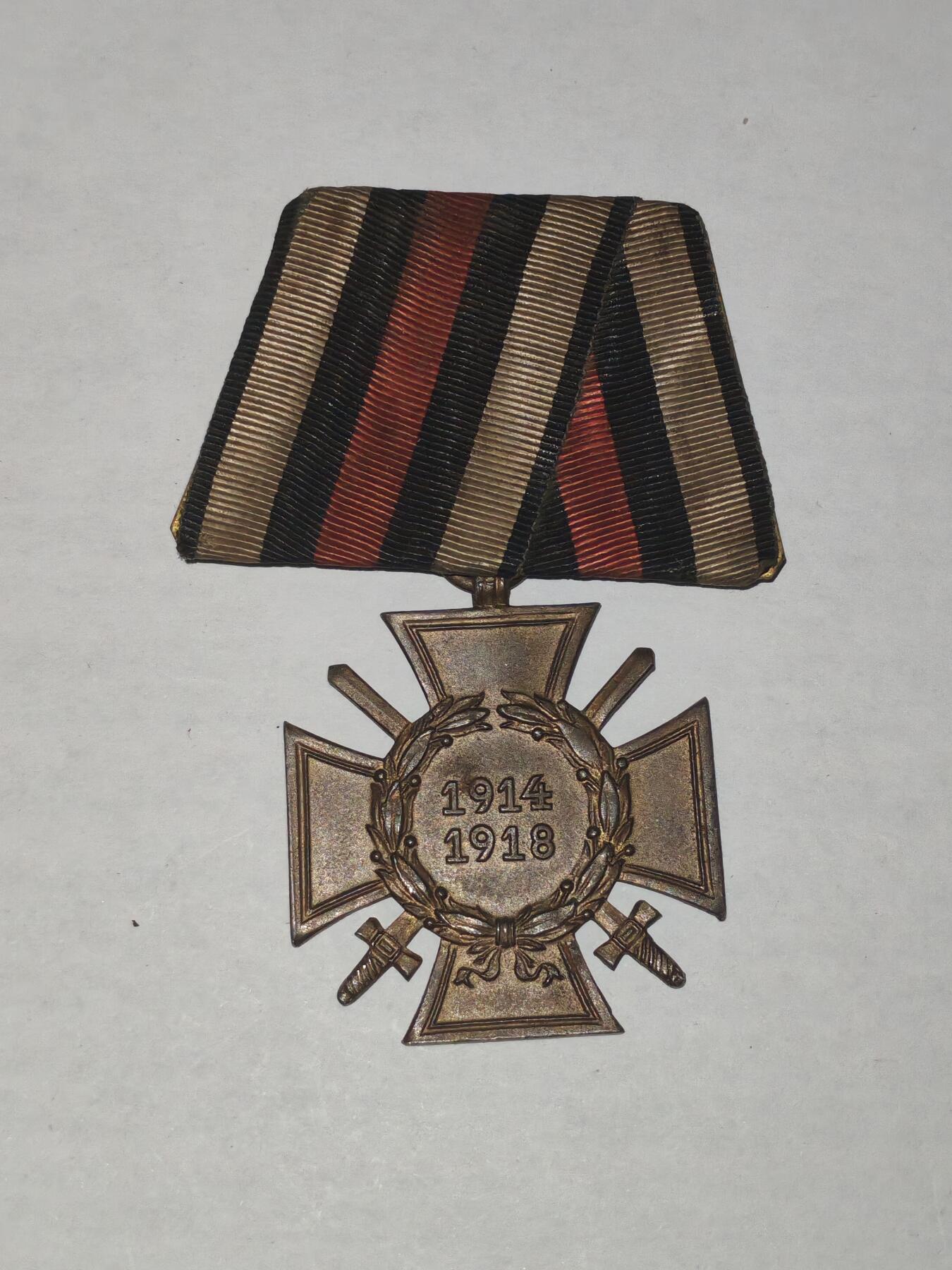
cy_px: 635
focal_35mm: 68
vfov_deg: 28.6
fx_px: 2493
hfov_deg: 21.6
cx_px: 476
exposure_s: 1/100
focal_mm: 5.52
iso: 320
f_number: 1.95
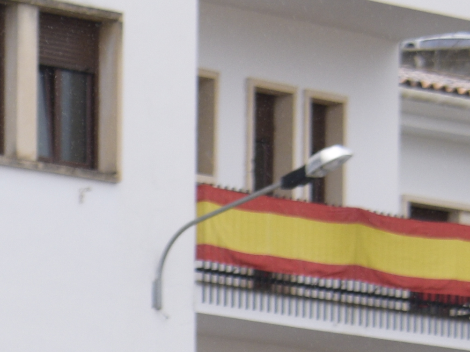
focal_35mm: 431
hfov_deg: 4.5
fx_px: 5852
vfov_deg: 3.4
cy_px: 919
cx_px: -588
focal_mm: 50
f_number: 5.3
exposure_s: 1/500
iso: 200
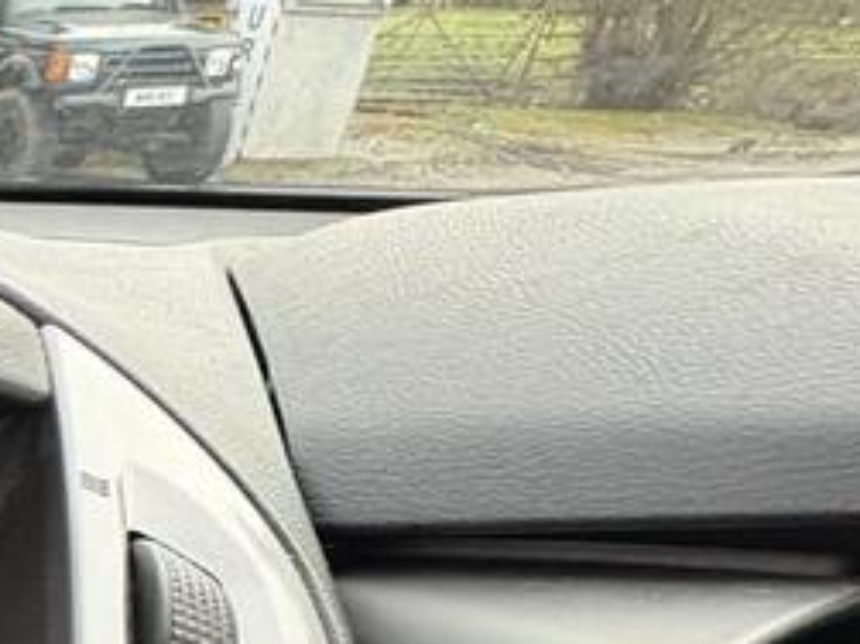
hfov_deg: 27.9
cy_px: 1014
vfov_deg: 22.6
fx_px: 1242
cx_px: -380
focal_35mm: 50
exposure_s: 1/99
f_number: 2.2
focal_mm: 2.22
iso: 200
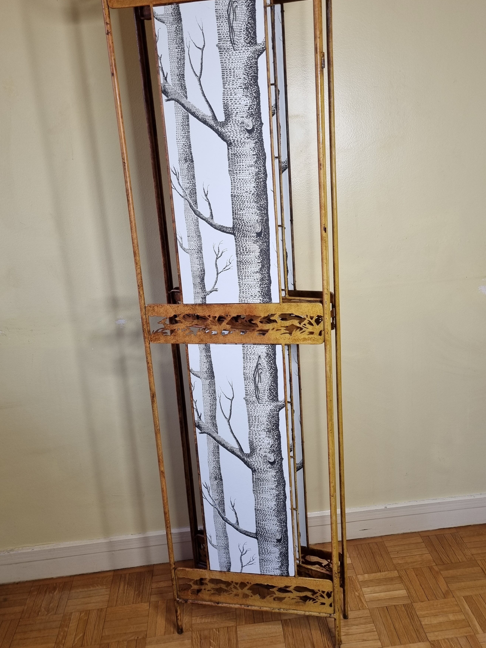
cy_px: 283
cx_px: 244
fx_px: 562
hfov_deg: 46.8
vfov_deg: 59.8
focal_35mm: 30
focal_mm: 5.4
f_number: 1.8
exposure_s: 1/100
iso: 100
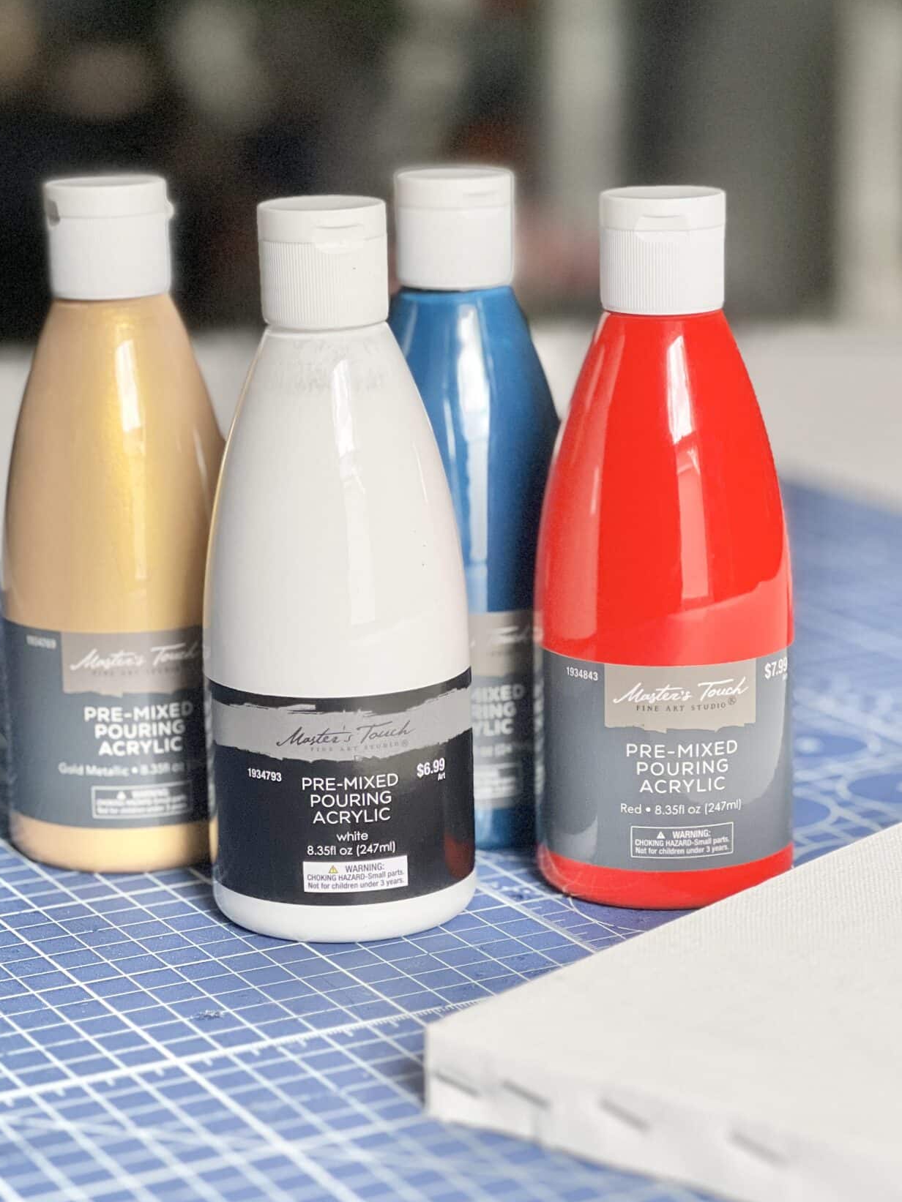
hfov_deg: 15.4
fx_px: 3336
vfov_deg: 20.4
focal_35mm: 96
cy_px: 675
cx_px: 480
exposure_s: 1/103
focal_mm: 9
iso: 250
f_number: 2.8
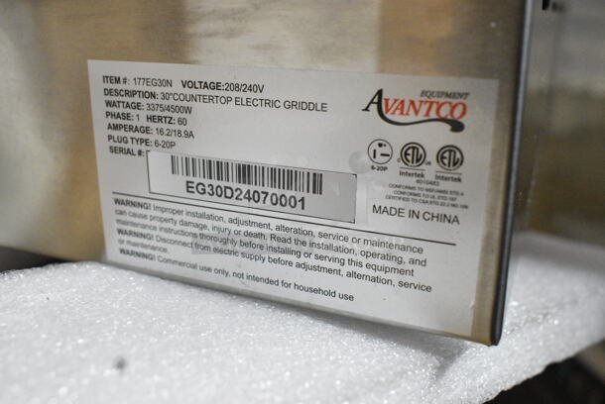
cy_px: 202
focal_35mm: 36
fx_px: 606
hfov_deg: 53.1
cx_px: 302
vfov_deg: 37.0
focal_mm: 24
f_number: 8
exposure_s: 1/250
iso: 6400
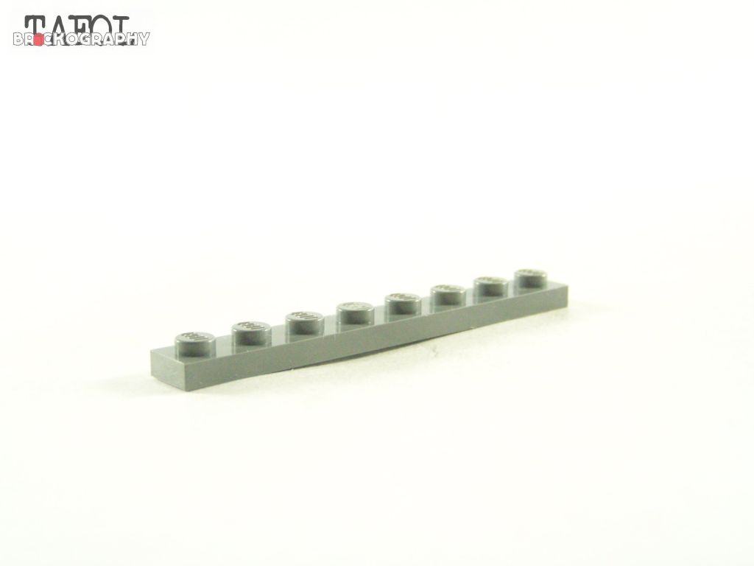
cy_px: 283
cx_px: 377
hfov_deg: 29.0
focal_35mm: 67
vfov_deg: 21.9
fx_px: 1459
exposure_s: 1/60
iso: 400
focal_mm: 11.1
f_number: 3.2
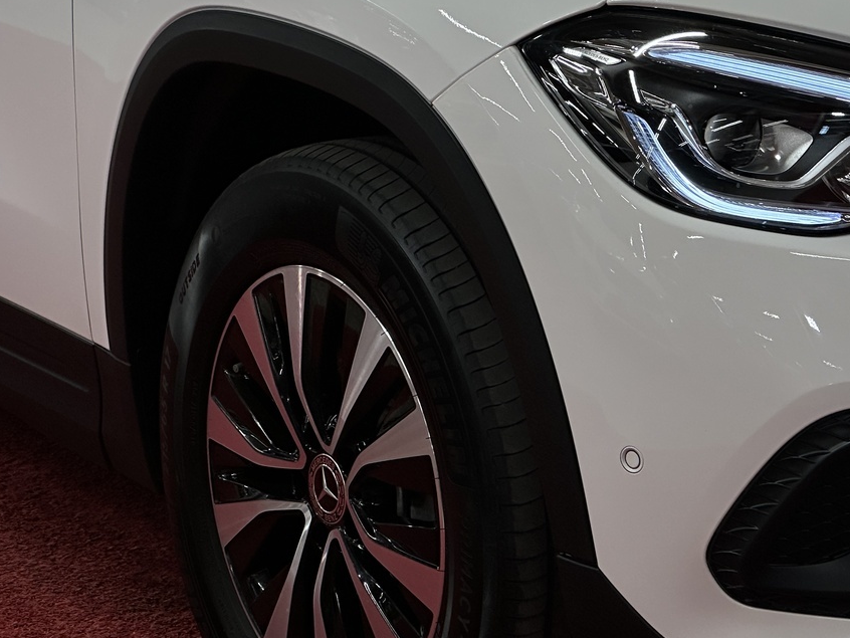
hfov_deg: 14.9
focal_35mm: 131
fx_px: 3218
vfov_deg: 11.3
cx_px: 720
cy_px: 321
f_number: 2.8
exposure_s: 1/145
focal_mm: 9
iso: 64
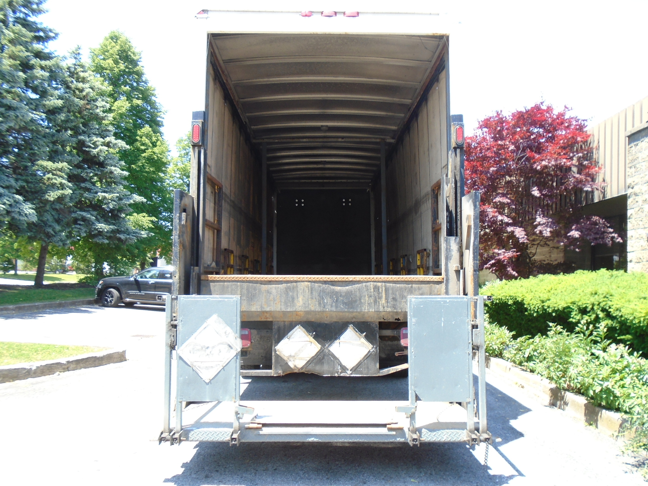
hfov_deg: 67.3
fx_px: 487
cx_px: 324
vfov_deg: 53.1
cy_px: 243
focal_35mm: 26
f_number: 3.2
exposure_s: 1/160
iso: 100
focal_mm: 4.6
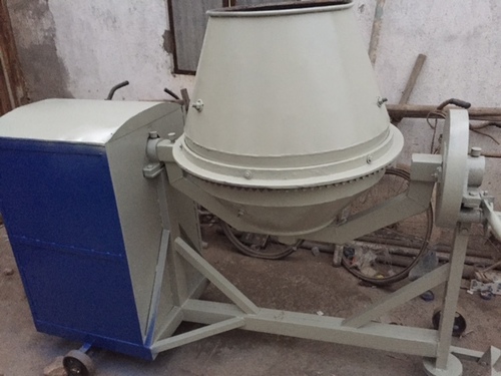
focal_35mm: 29
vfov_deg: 48.2
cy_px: 188
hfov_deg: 61.7
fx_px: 420
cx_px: 250
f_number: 2.2
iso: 500
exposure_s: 1/17
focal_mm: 4.15
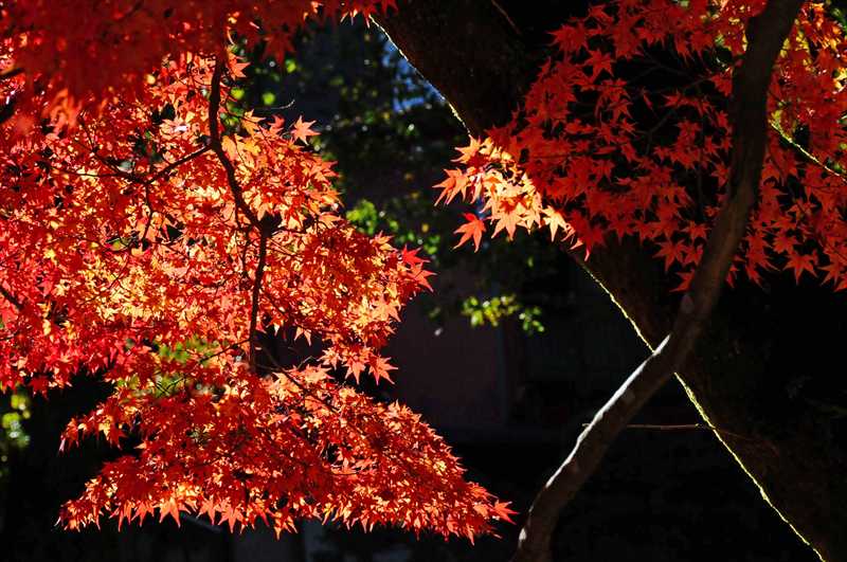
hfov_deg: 11.4
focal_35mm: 180
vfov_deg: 7.6
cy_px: 281
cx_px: 424
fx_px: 4229
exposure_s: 1/640
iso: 1250
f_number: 13
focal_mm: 120
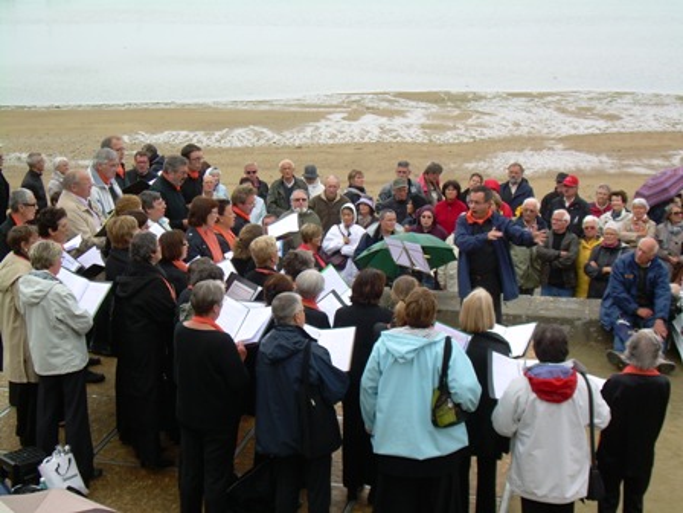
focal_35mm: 69
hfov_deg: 28.2
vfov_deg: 21.3
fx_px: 1361
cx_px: 342
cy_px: 256
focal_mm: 11.8
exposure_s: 1/125
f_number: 3.7
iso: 50
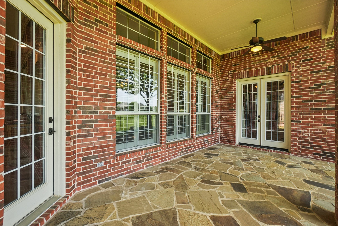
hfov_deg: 100.4
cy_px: 113
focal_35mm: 15
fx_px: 141
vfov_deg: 77.3
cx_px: 169
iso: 400
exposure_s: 1/100
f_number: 8
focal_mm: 10
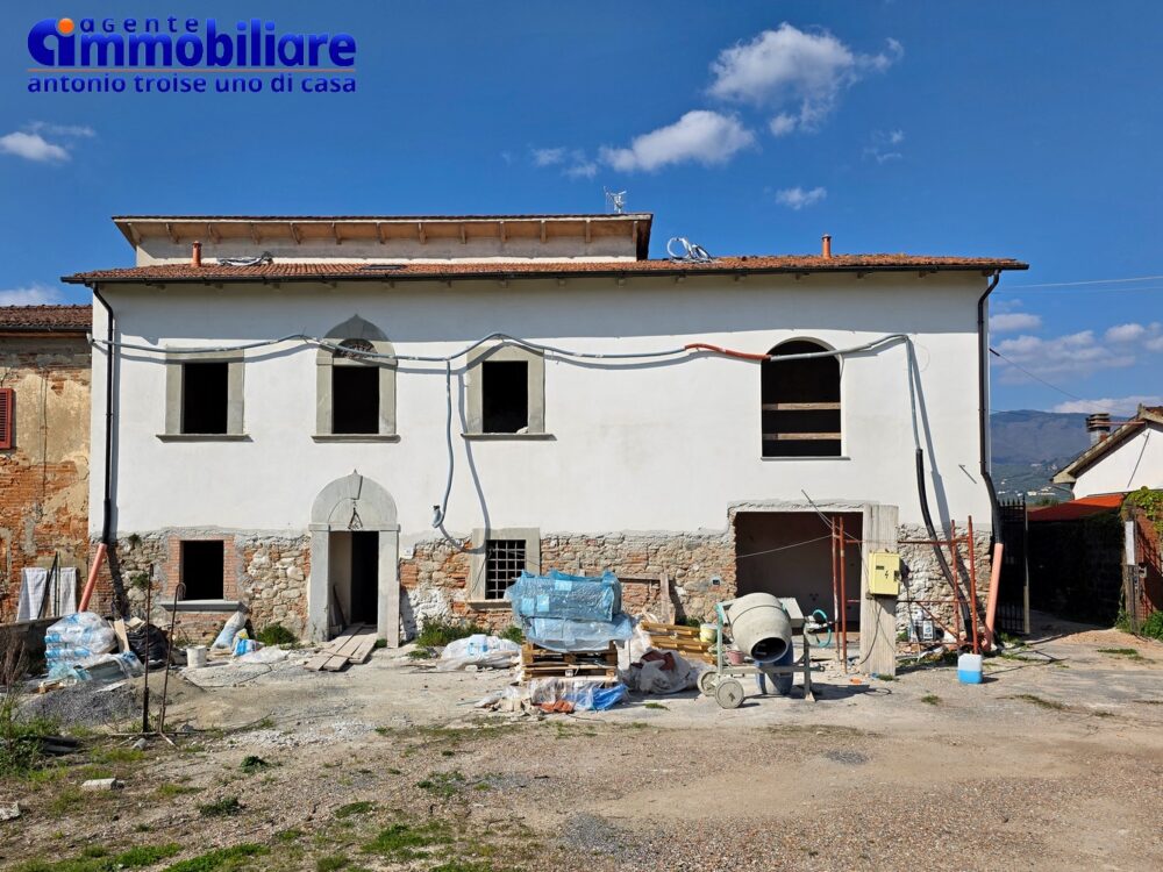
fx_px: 773
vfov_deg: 58.9
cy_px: 436
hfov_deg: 73.9
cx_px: 582
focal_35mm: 23
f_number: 1.7
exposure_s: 1/7944
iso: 64
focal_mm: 6.3
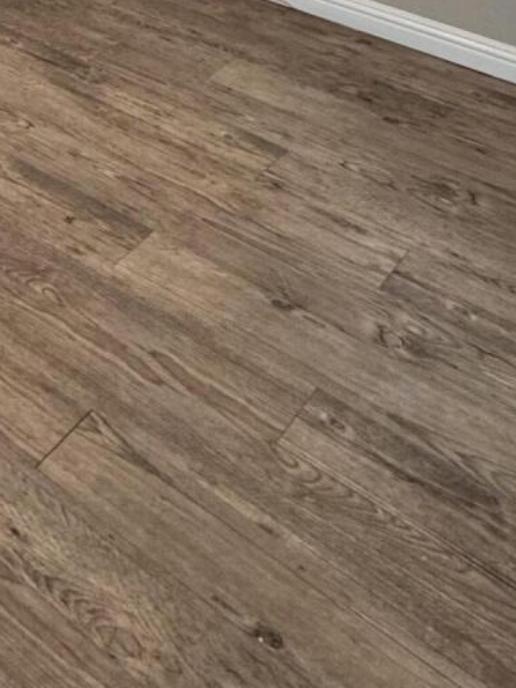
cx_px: -166
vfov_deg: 27.9
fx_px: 1093
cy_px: -242
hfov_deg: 23.3
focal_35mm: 55
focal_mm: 2.22
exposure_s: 1/60
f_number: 2.2
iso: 200
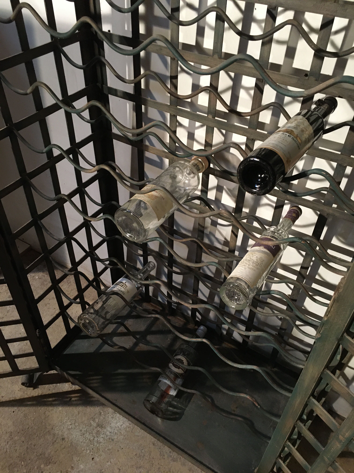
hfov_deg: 48.2
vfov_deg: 61.7
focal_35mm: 29
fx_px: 395
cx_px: 177
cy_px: 236
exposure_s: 1/25
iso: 200
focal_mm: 4.15
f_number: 2.2
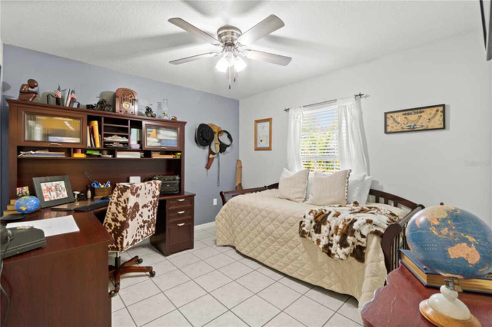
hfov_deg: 100.4
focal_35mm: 15
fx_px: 205
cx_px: 246
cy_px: 164
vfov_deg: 77.3
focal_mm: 10
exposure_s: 3.2
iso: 100
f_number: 8
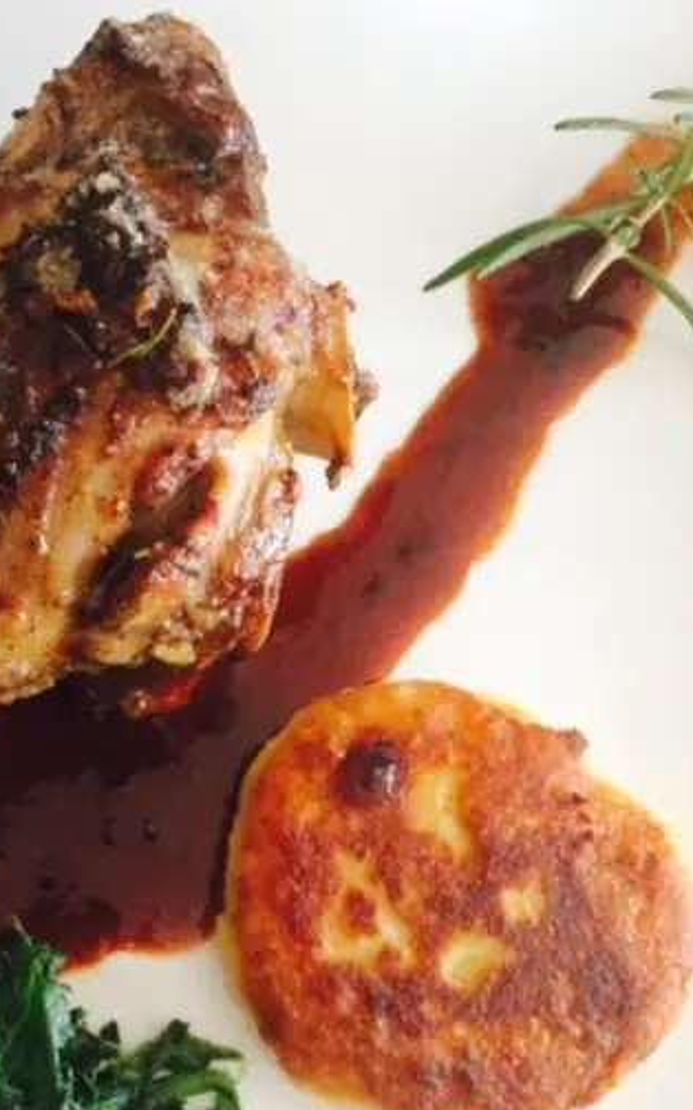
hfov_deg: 28.4
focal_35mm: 44
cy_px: 722
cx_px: 113
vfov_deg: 44.7
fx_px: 1331
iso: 64
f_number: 2.2
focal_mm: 4.15
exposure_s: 1/30
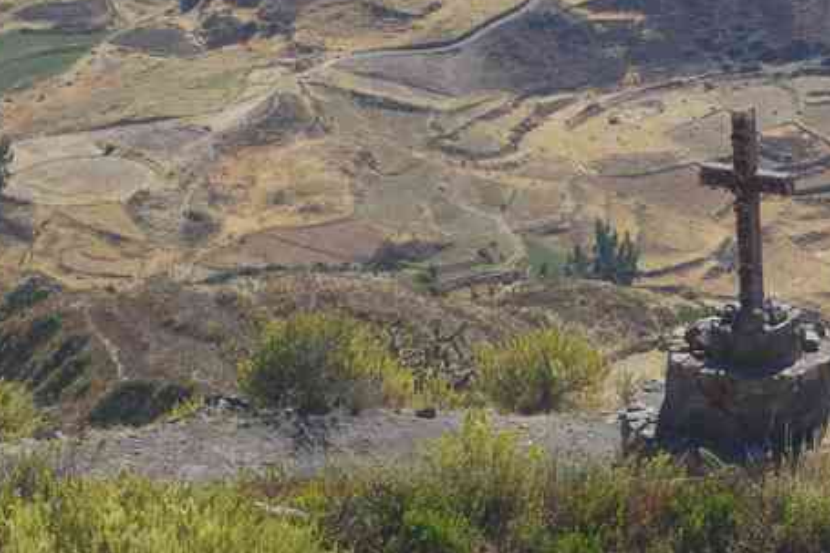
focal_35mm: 181
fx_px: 4174
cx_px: 740
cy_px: 199
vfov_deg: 7.6
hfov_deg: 11.3
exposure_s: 1/100
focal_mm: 55
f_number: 10
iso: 200
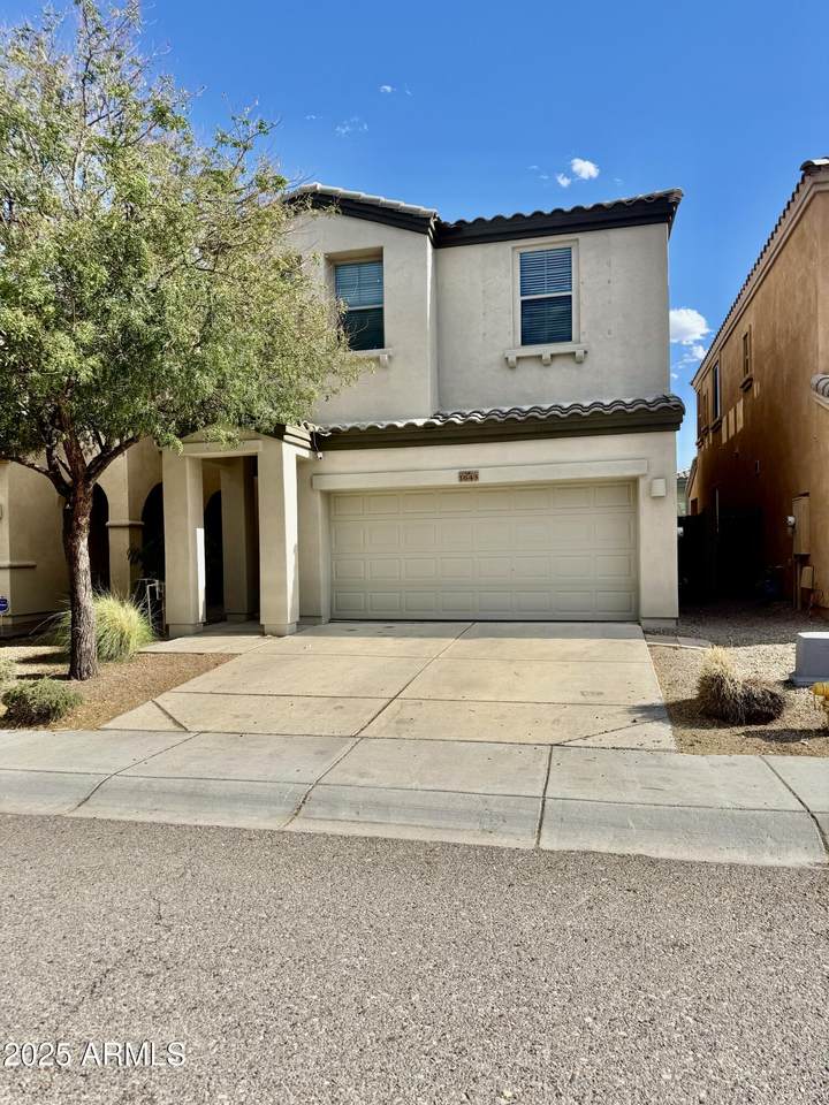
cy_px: 552
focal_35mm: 24
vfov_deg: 71.6
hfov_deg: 56.8
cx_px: 414
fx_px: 766
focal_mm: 6.76
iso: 80
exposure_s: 1/5348
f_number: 1.78
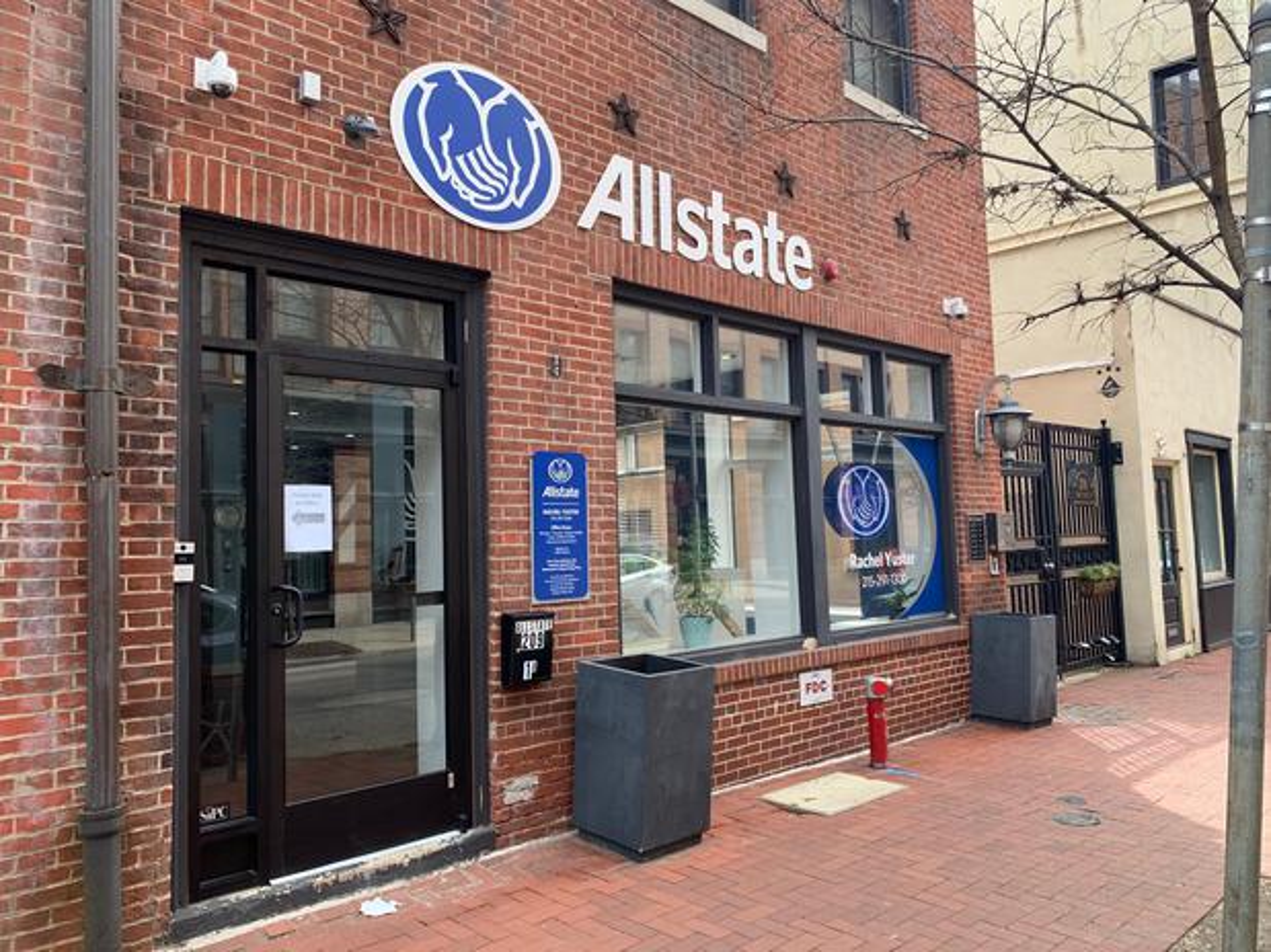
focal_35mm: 26
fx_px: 954
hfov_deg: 67.3
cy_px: 476
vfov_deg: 53.0
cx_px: 636
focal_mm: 4.25
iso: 25
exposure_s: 1/199
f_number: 1.8
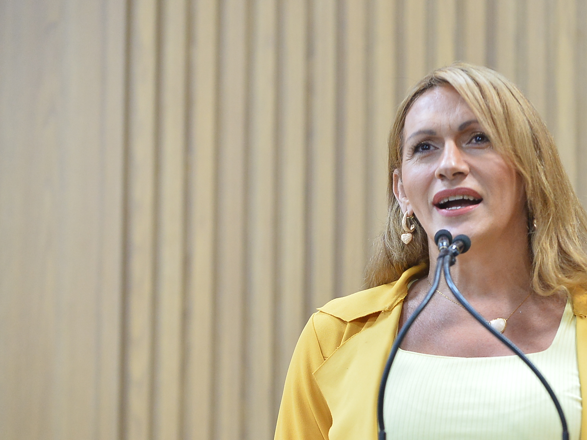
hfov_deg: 10.0
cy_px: 285
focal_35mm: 197
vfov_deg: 7.5
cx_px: 459
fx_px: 3341
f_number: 2.8
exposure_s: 1/320
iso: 4000
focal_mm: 125
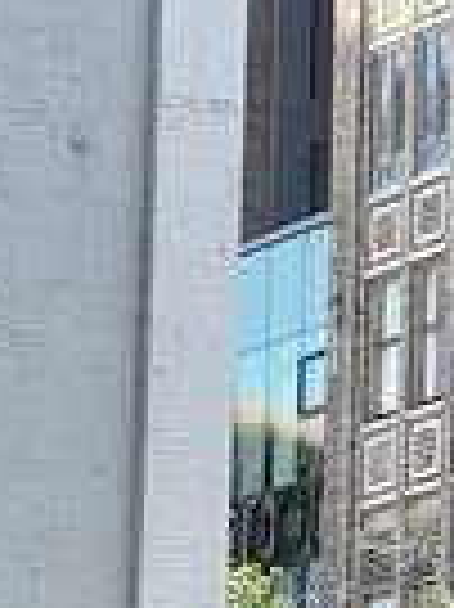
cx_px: 1106
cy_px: 387
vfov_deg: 6.4
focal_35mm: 309
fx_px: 5412
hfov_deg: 4.7
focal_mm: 6
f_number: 2
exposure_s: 1/773
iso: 20
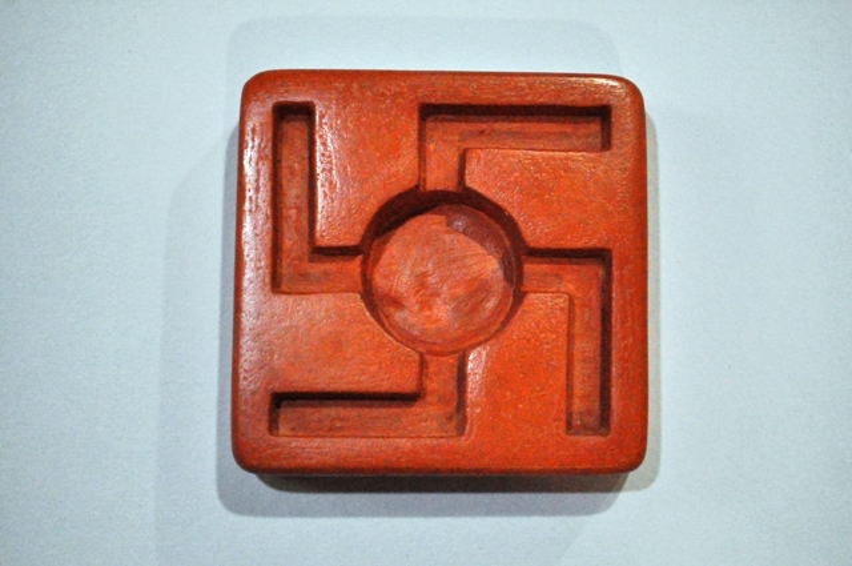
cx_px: 426
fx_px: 1950
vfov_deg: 16.5
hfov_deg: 24.6
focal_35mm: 82
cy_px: 283
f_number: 5.6
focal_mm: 55
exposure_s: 1/125
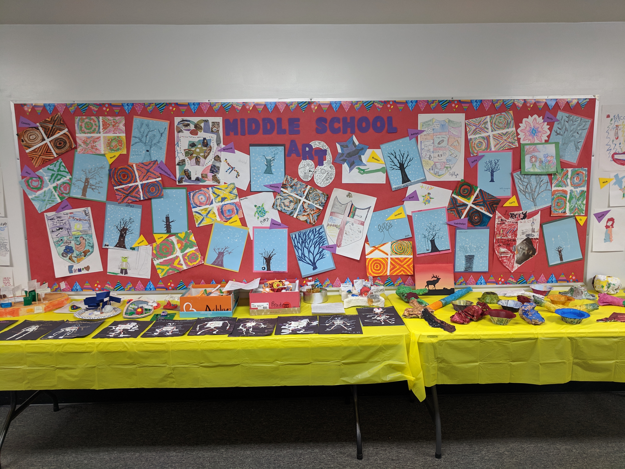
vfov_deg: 53.1
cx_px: 312
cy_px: 234
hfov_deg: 67.3
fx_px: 469
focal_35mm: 26
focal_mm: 4.67
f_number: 2
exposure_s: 1/60
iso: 186
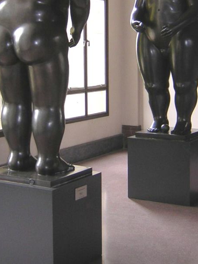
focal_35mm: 70
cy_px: 81
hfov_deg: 21.0
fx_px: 534
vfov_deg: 27.6
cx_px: 94
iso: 142
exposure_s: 1/30
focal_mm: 5.6
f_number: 2.8
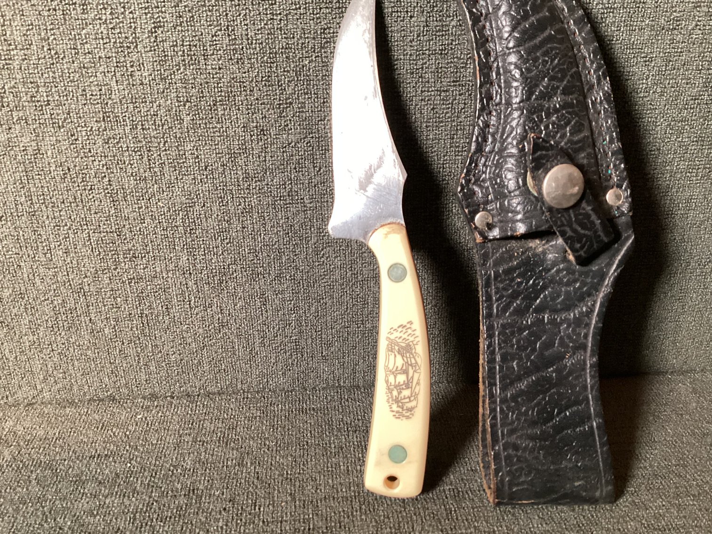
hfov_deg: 58.3
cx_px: 356
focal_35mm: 31
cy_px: 267
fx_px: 638
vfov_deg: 45.4
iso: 500
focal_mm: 3.3
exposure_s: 1/25
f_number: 2.4
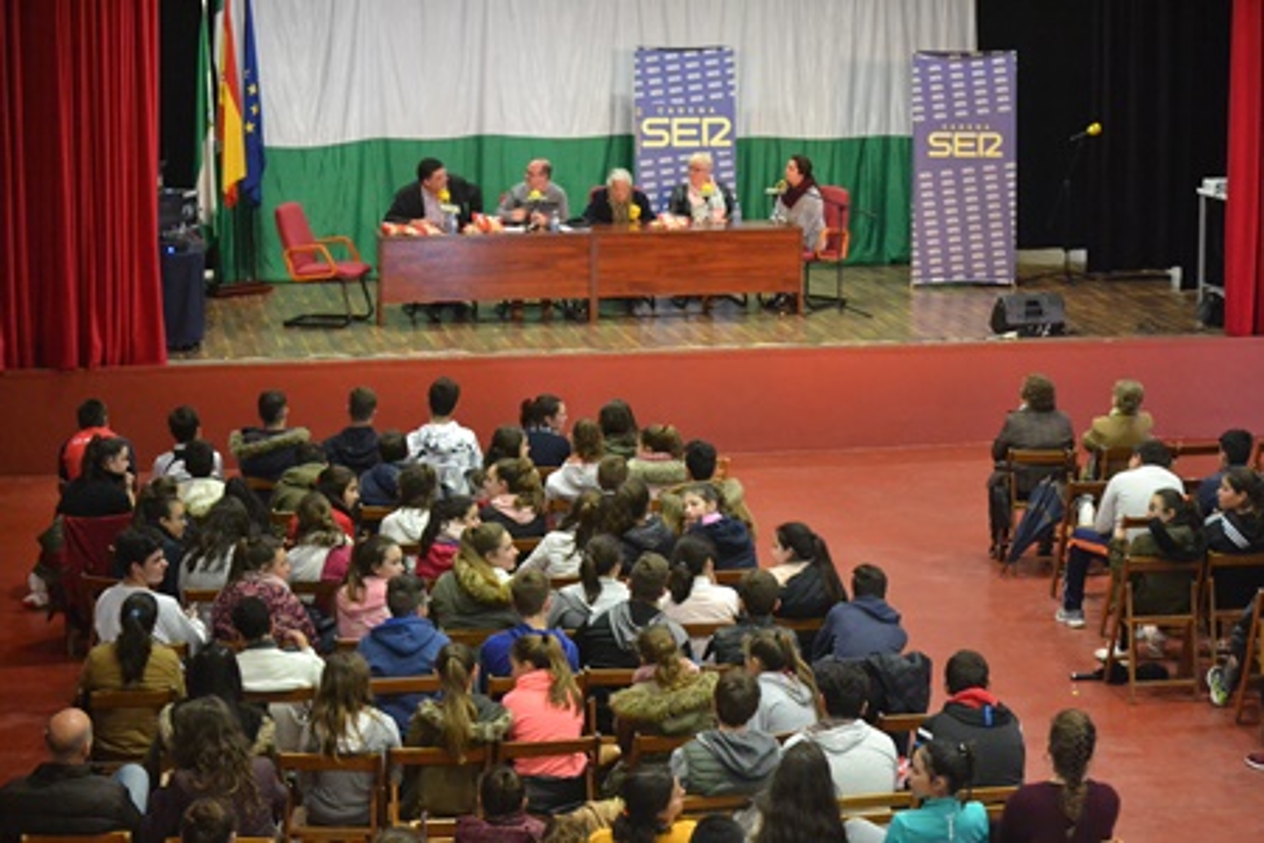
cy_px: 422
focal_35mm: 82
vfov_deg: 16.6
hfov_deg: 24.6
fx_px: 2896
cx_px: 632
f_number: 4
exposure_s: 1/30
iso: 3200
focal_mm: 55
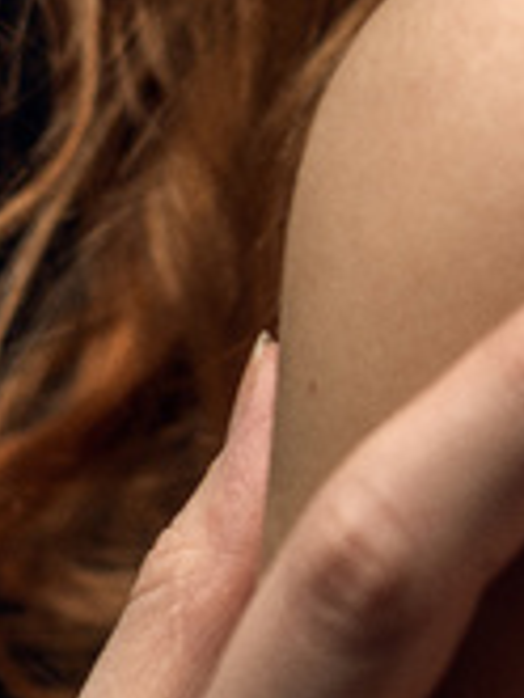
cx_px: 968
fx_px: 5241
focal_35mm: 260
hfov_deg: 5.6
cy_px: -499
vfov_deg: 7.4
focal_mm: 55
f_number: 9
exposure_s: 1/125
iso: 100
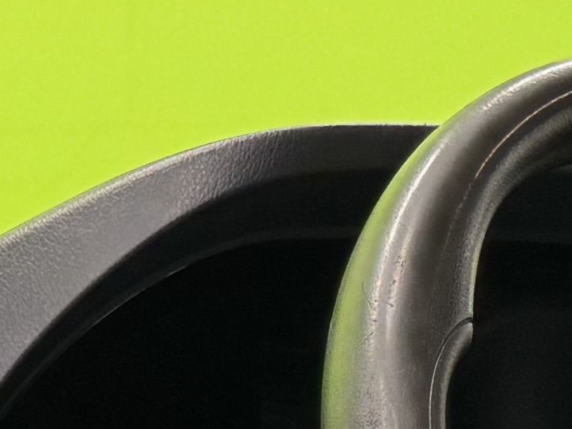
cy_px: 604
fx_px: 3155
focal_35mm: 191
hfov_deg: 10.2
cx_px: 668
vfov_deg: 7.7
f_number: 1.78
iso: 200
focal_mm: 6.76
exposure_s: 1/100
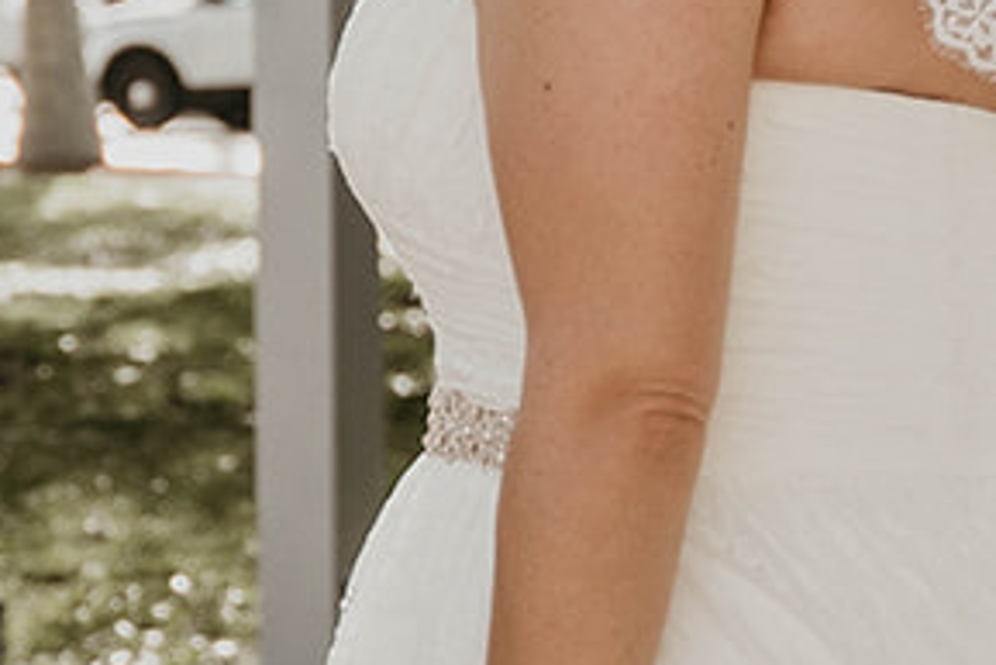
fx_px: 5979
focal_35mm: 216
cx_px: -493
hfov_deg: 9.3
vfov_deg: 6.4
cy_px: 329
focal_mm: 39
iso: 200
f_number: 2.8
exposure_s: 1/2000
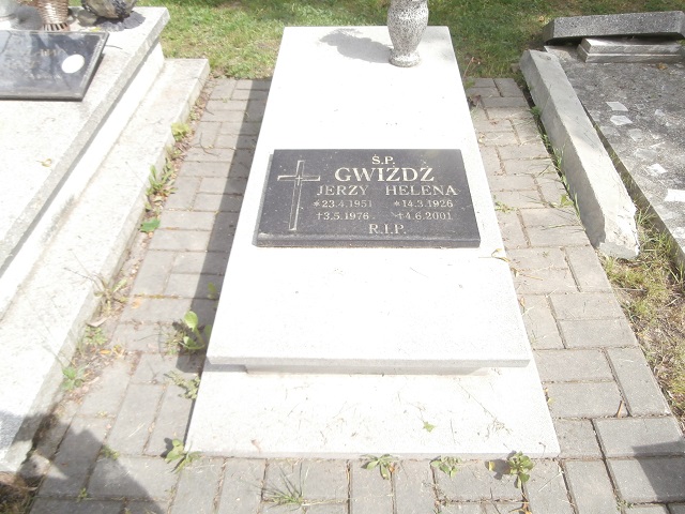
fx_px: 475
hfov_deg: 71.6
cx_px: 342
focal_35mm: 24
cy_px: 257
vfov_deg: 56.8
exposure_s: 1/320
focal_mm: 4.2
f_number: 3
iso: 100
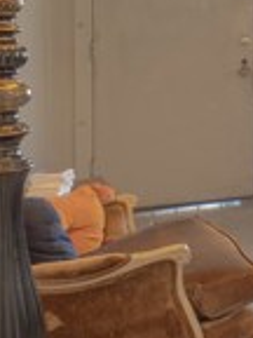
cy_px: 50
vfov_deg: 31.1
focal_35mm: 60
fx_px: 585
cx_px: 541
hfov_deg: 16.6
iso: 100
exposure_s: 1/3
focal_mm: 14
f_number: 6.3
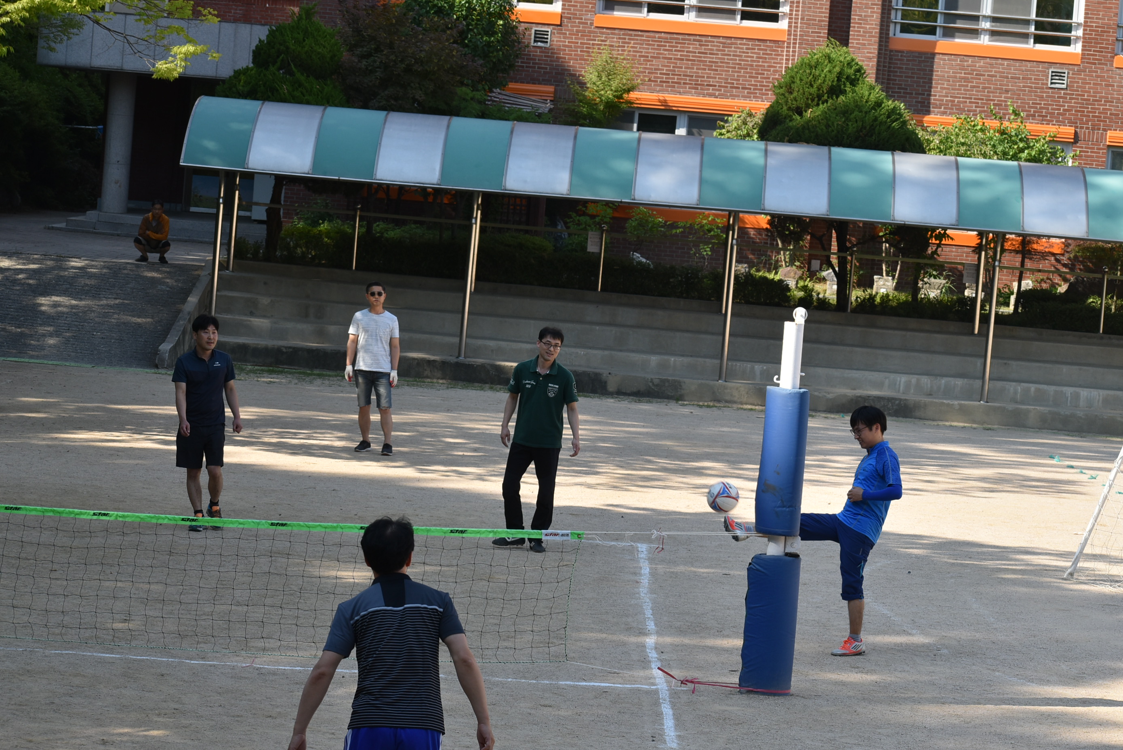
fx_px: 3527
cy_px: 363
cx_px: 572
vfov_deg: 12.1
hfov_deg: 18.1
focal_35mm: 113
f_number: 9
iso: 200
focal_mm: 70
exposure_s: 1/320
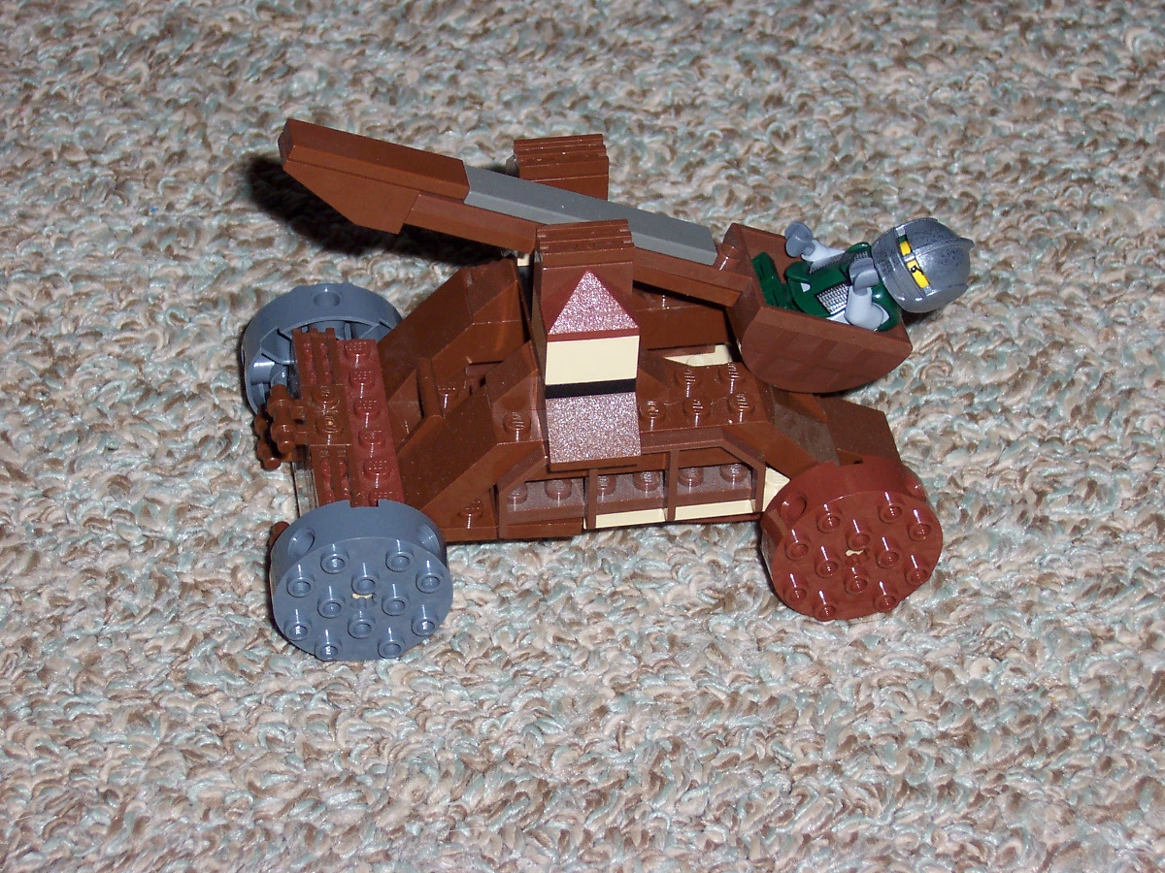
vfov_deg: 13.0
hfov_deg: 17.3
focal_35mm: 114
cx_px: 582
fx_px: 3837
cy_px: 436
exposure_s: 1/90
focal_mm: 17.6
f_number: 4.8
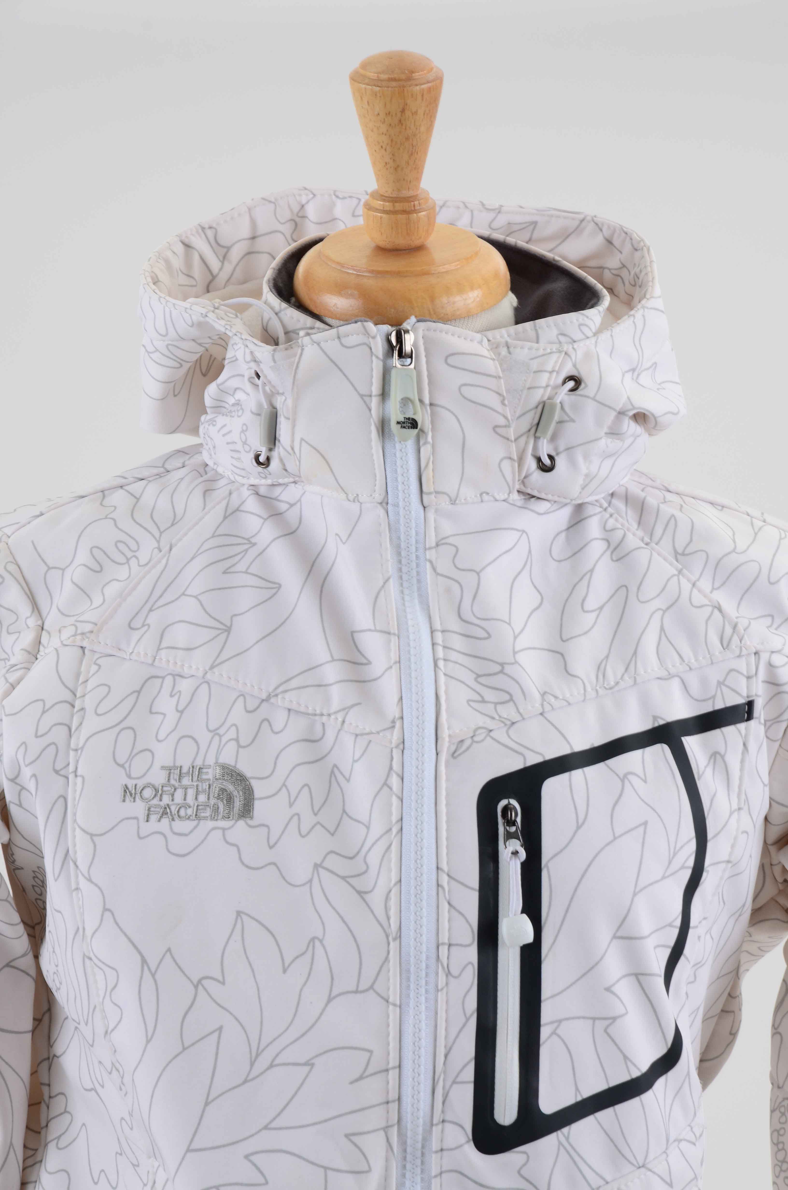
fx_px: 5194
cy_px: 595
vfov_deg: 13.1
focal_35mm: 158
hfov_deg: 8.7
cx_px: 394
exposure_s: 1/125
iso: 200
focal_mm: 105
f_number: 13
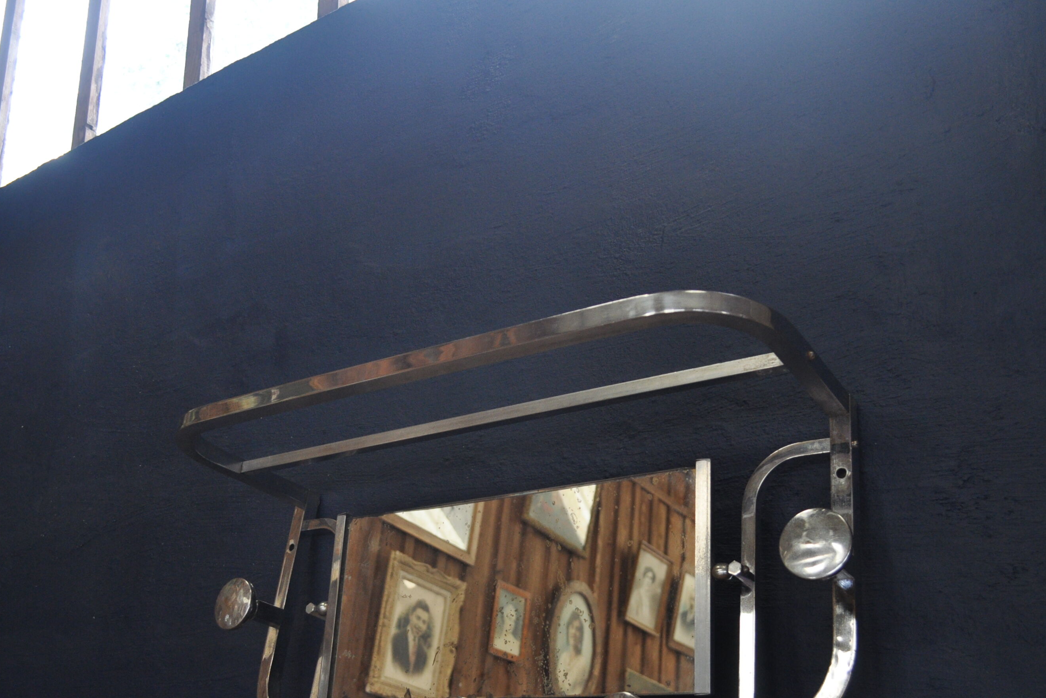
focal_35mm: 40
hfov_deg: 48.4
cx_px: 553
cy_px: 416
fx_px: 1162
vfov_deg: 33.3
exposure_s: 1/60
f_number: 4
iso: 720
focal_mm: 22
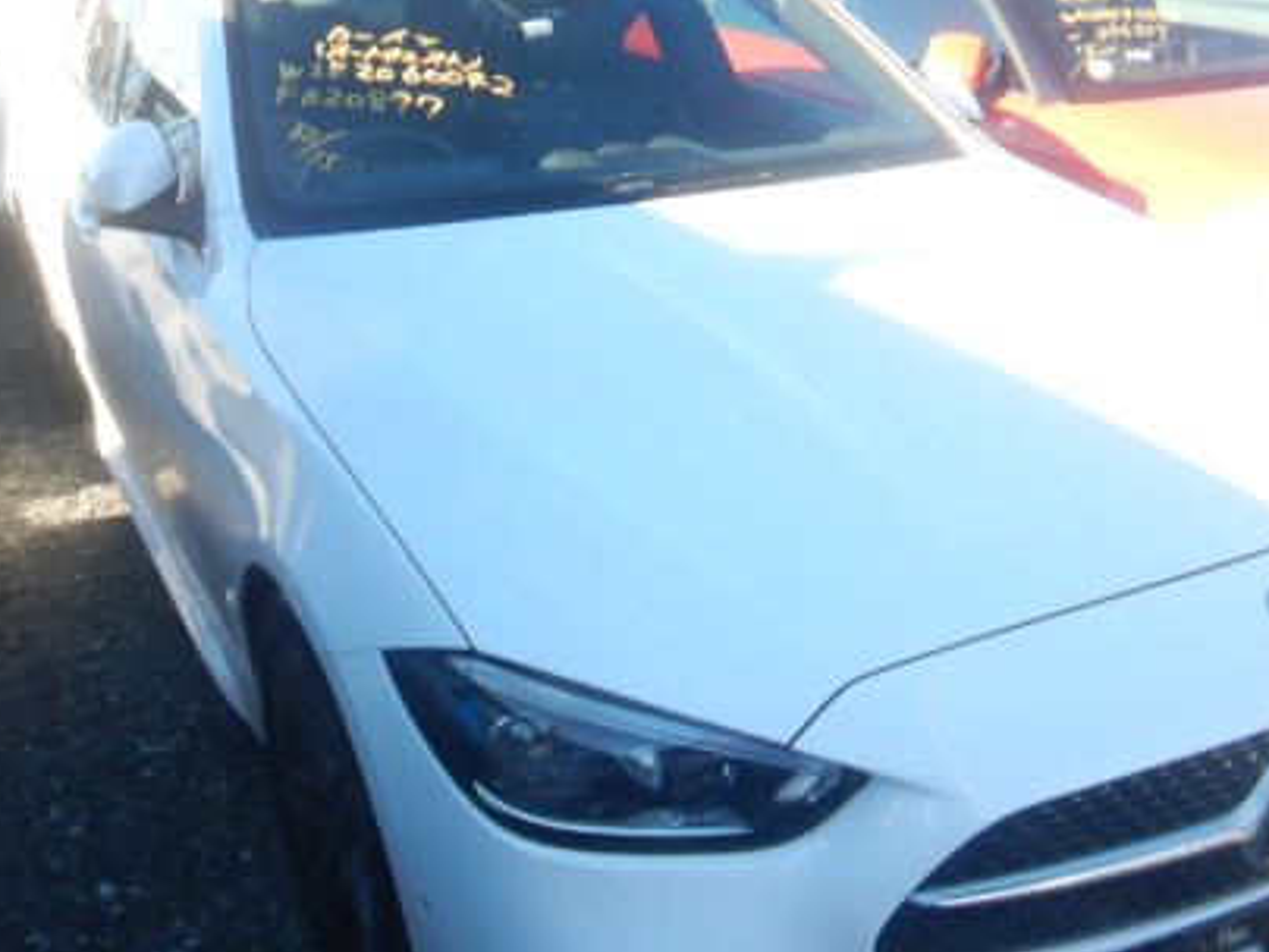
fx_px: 1393
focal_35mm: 38
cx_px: 704
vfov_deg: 37.7
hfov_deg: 48.9
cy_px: 525
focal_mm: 4.3
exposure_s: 1/100
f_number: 2.8
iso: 125
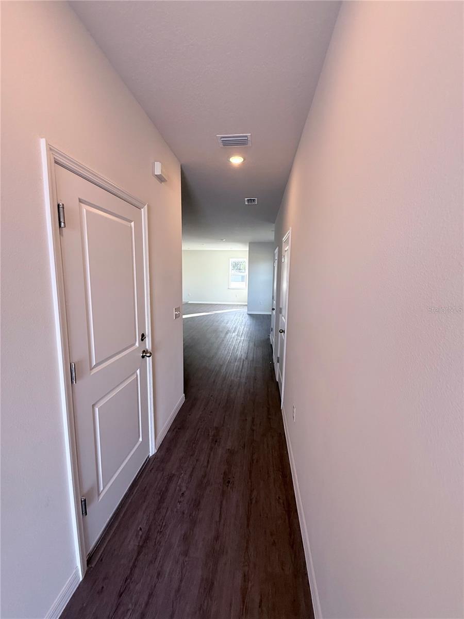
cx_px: 232
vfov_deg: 102.1
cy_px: 310
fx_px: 250
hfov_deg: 85.7
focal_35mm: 14
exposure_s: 1/120
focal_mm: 2.22
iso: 160
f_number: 2.2
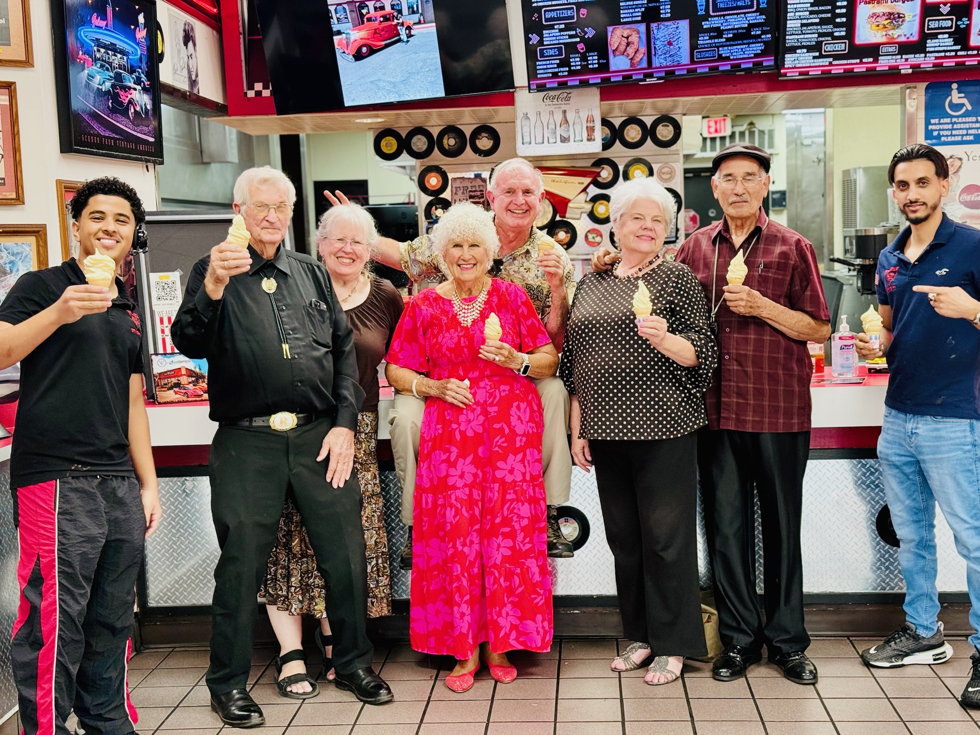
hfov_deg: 39.7
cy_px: 368
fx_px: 1359
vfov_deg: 30.3
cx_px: 490
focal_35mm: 48
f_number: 1.78
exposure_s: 1/60
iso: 125
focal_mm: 6.76
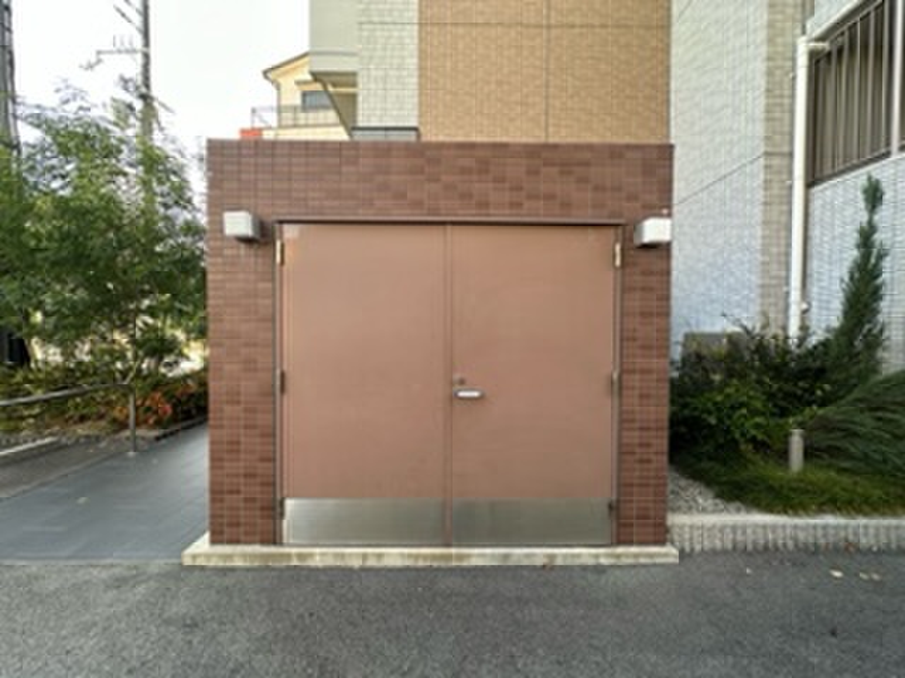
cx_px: 452
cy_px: 339
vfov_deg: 85.7
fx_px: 366
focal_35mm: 14
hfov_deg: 102.1
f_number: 2.2
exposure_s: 1/99
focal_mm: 2.22
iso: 50
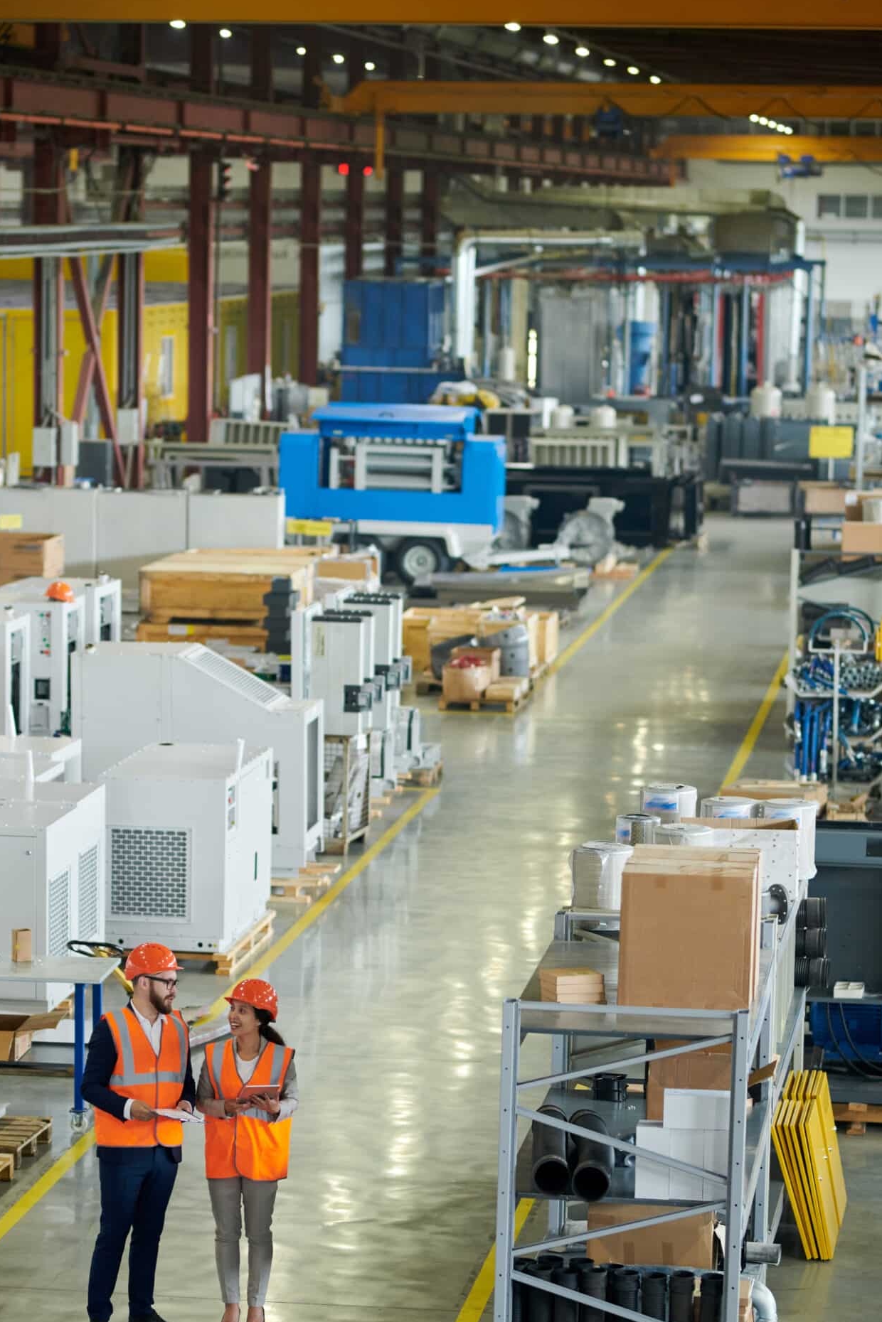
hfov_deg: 11.7
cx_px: 388
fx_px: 4299
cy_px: 815
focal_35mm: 117
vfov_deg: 17.5
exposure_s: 1/160
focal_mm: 85
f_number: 1.8
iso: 500
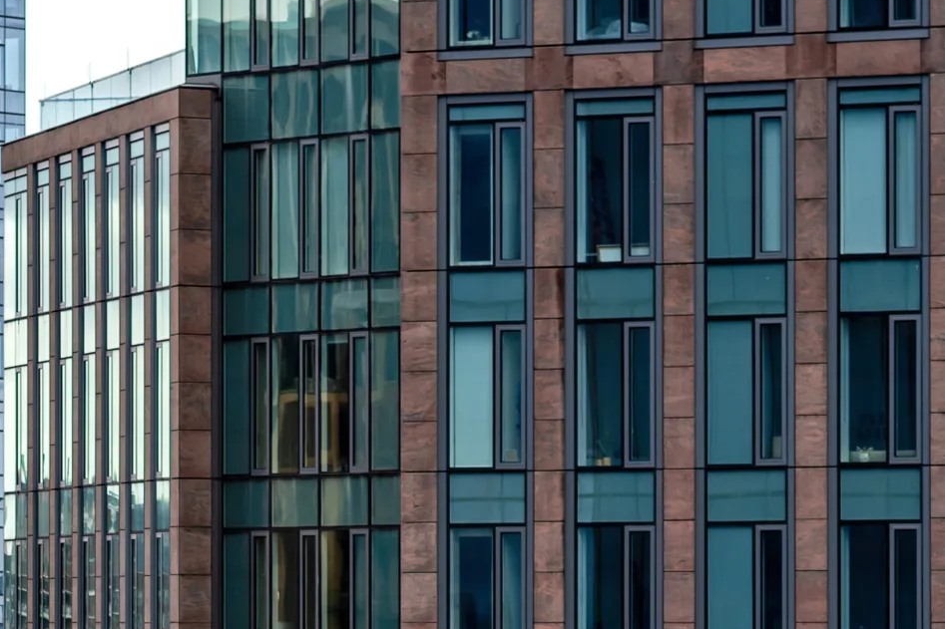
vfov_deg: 4.8
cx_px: 25
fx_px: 7453
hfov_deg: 7.2
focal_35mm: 284
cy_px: 421
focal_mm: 70
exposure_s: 1/640
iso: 200
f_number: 4
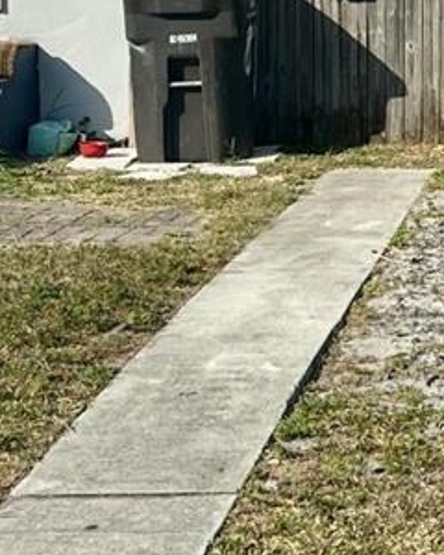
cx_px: 616
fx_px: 2135
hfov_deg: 11.5
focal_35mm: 130
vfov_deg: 14.5
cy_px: -17
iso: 50
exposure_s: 1/4444
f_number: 1.5
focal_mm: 5.7
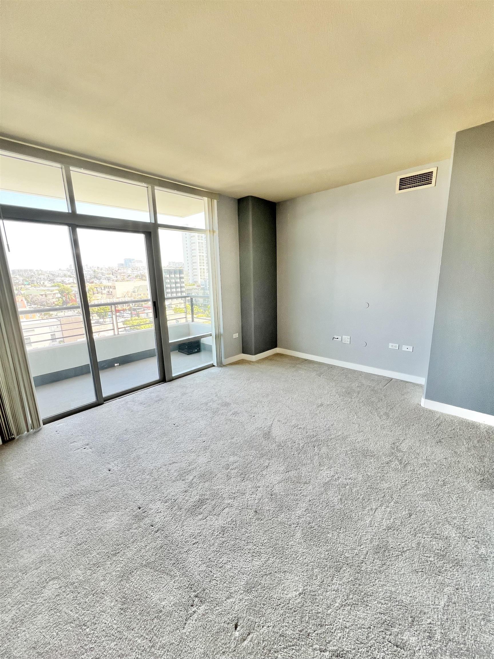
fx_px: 247
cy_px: 330
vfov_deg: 106.2
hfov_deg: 89.9
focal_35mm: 13
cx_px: 247
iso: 64
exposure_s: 1/120
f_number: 1.8
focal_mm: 1.57
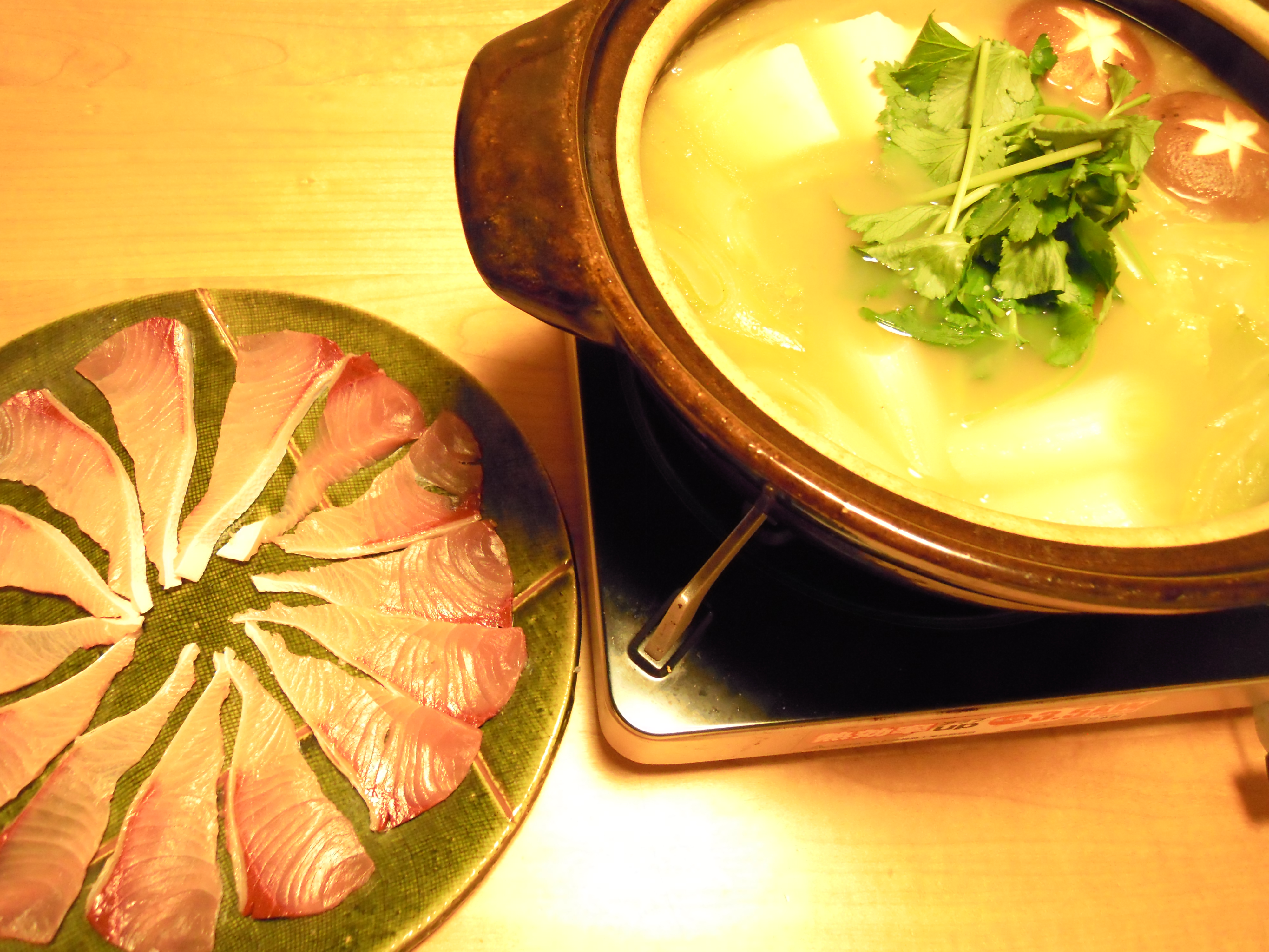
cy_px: 476
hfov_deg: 63.4
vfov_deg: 49.7
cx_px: 634
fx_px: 1026
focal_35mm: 28
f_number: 2.7
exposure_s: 1/15
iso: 640
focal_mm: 5
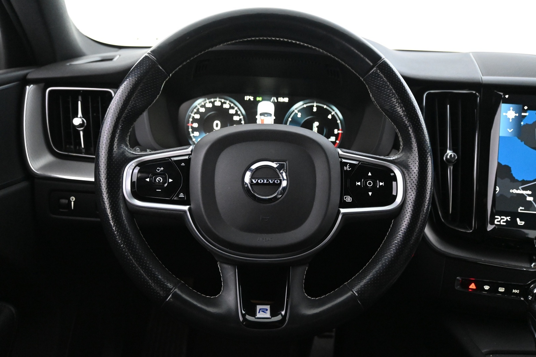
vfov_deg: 40.8
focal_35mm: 32
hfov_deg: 58.3
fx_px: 480
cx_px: 268
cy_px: 178
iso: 5000
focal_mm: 21.5
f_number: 4
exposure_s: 1/30
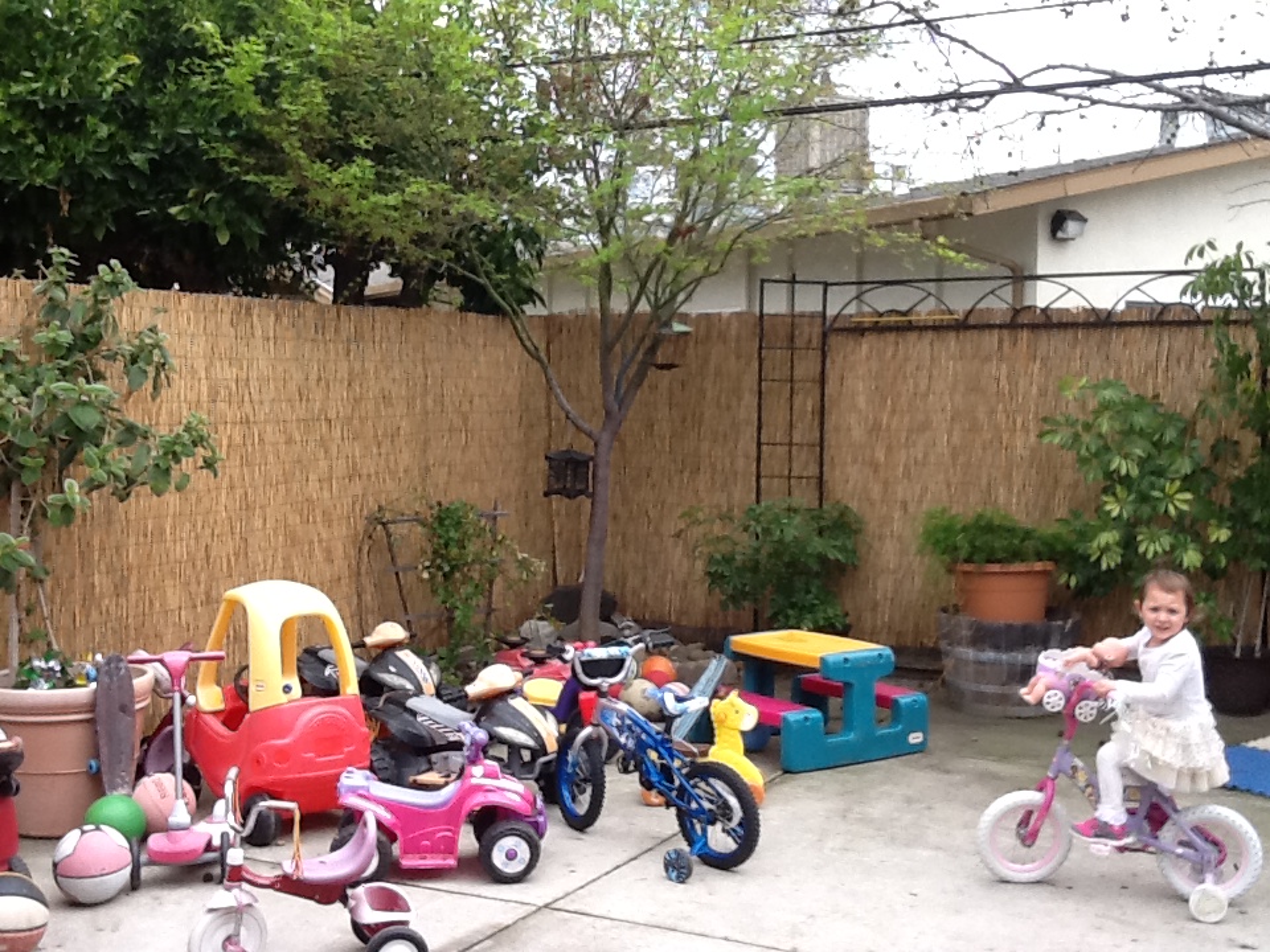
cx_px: 635
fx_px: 1614
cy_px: 476
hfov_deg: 42.9
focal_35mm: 44
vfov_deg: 32.9
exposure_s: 1/377
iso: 40
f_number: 2.4
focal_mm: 2.03
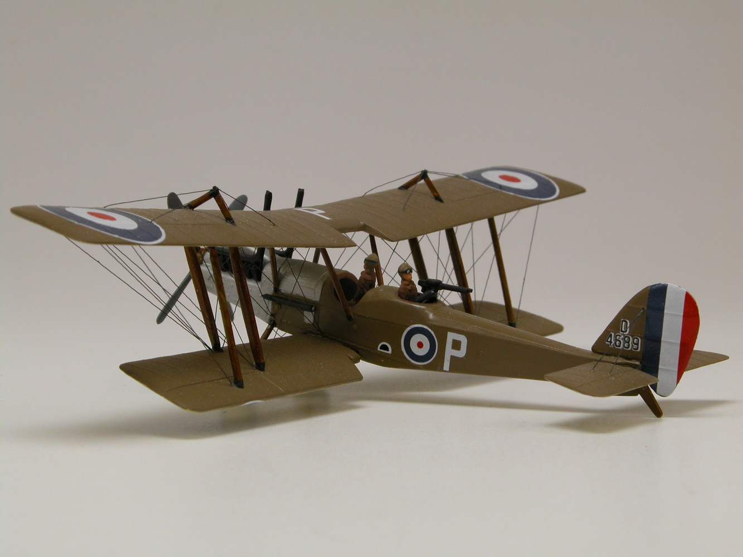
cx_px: 372
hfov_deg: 18.5
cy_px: 278
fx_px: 2275
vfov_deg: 14.0
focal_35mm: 106
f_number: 7.4
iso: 100
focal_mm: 27.3
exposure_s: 1/34.4
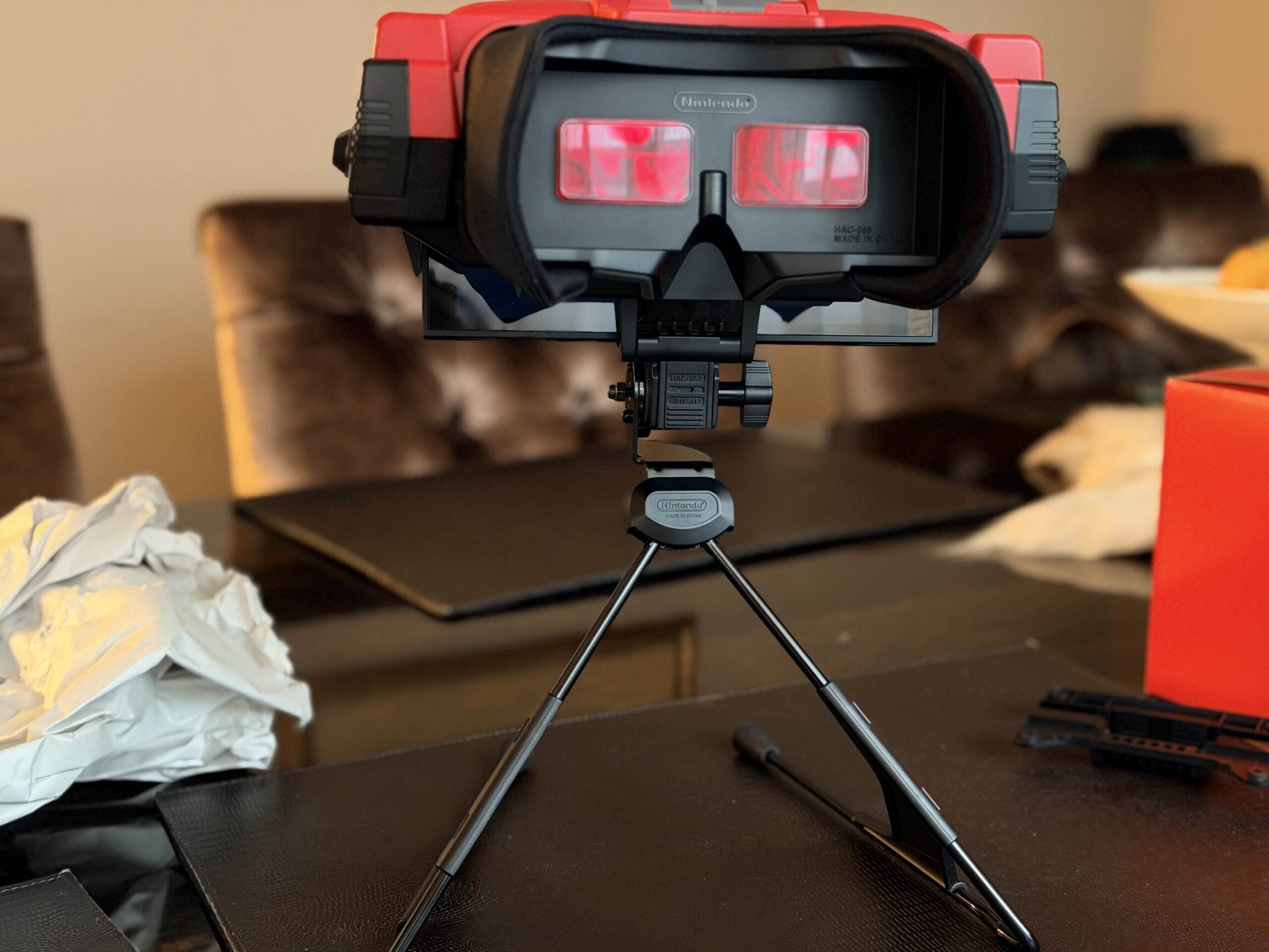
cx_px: 634
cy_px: 476
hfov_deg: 39.7
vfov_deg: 30.3
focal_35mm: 48
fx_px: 1760
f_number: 1.78
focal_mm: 6.76
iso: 800
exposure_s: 1/18
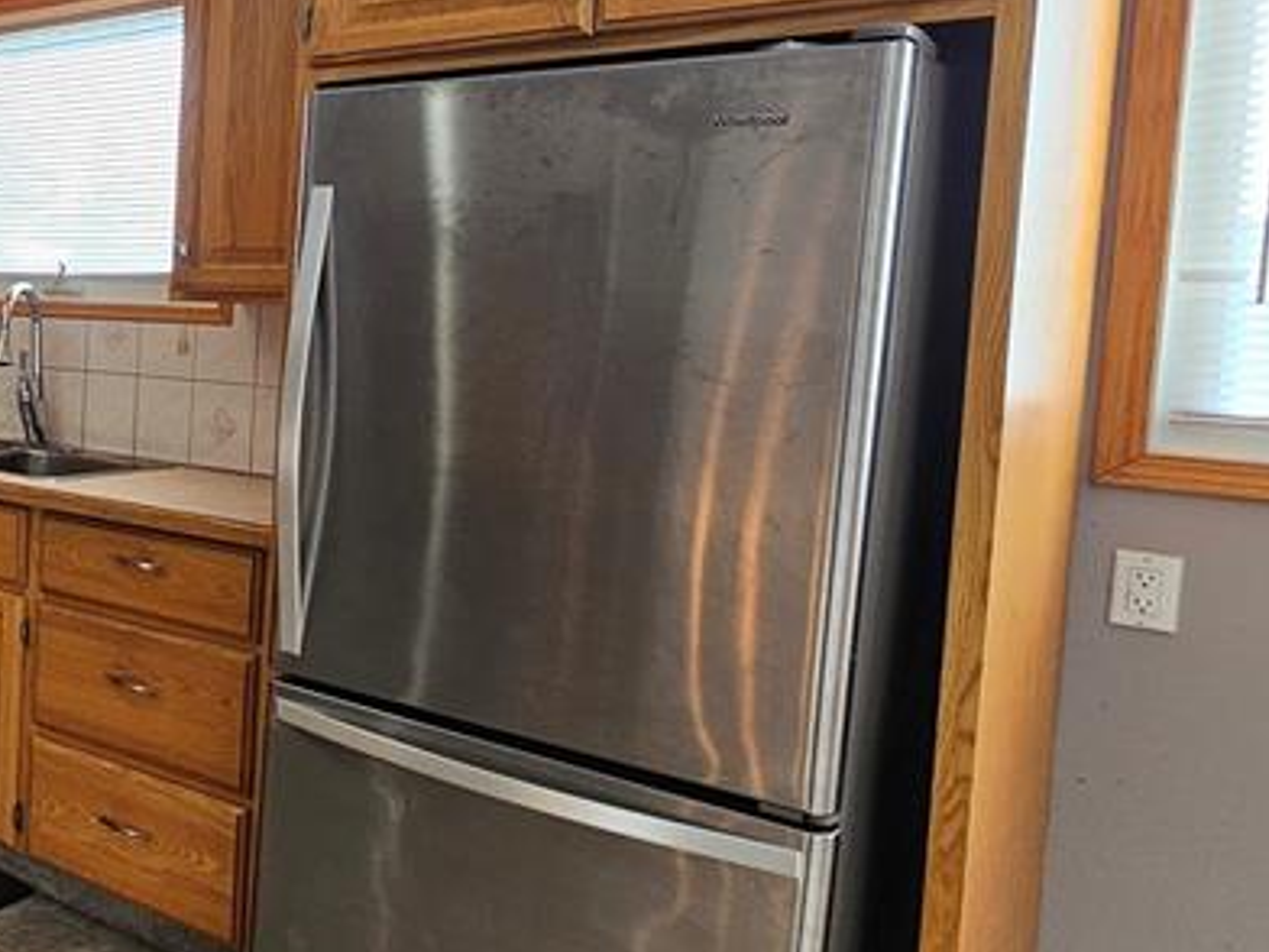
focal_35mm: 34
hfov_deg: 37.1
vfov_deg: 41.5
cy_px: 359
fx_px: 1246
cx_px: -333
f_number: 2.2
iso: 50
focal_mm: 2.2
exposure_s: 1/60
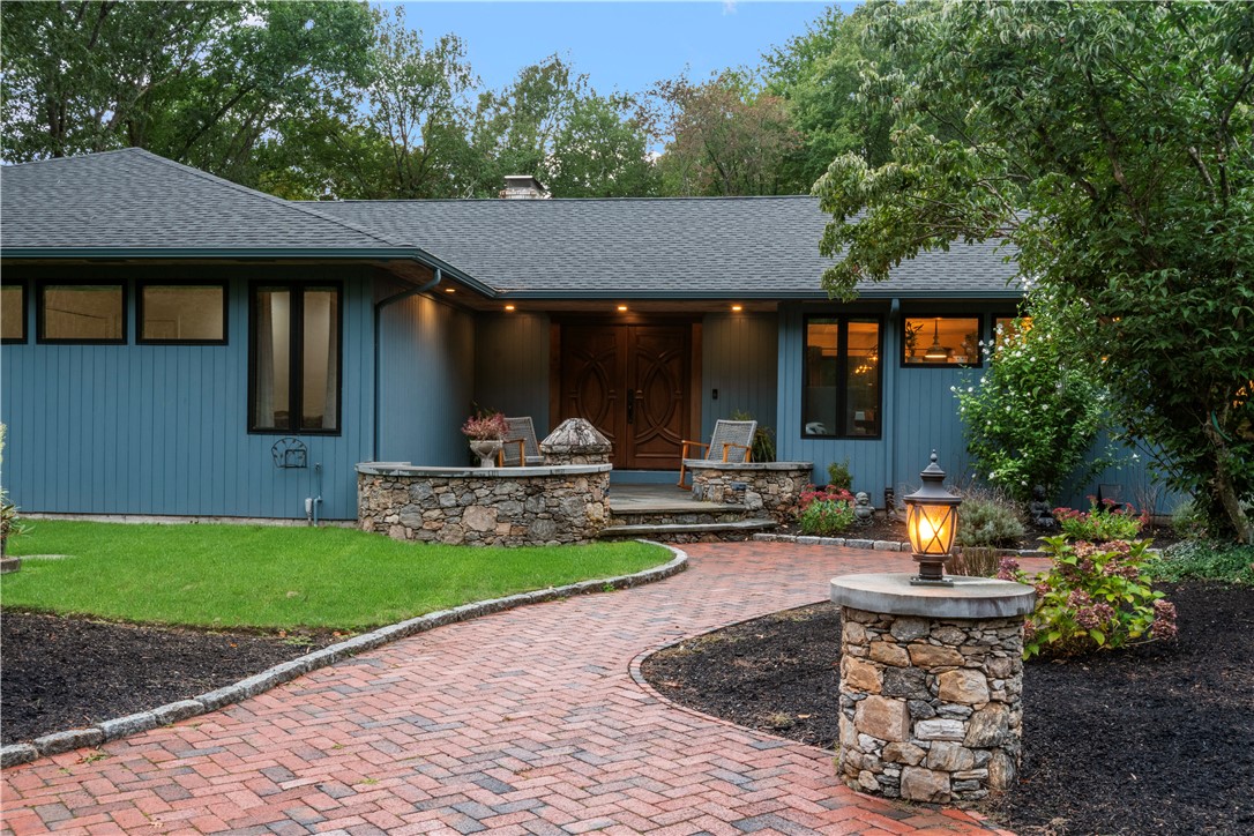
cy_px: 418
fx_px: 1254
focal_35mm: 36
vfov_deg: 36.9
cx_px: 627
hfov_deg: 53.1
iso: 400
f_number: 14
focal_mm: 24
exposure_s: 1/2
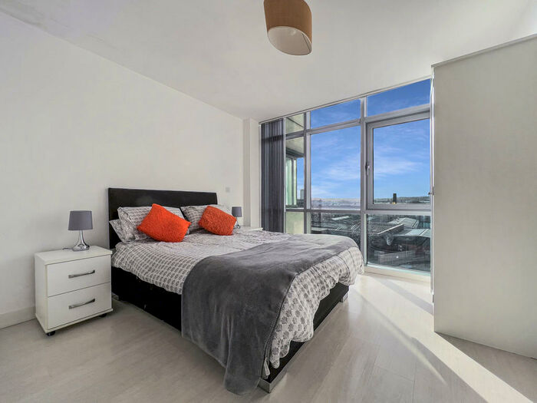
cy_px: 202
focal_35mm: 13
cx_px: 268
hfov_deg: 106.2
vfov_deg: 89.9
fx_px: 202
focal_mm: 1.57
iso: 32
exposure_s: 1/881
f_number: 1.8
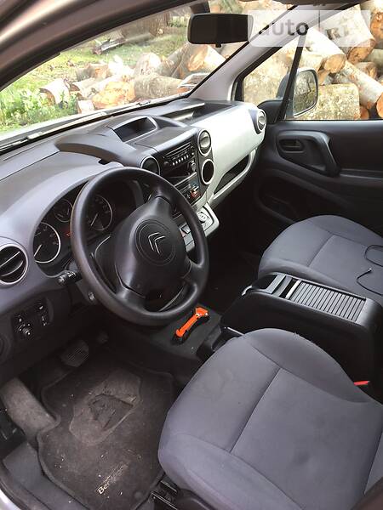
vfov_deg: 61.7
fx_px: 428
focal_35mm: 29
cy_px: 255
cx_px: 192
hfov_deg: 48.2
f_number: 2.2
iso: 25
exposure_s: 1/50
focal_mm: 4.2
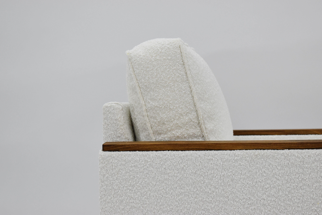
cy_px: 108
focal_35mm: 82
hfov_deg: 24.6
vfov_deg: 16.6
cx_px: 161
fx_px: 738
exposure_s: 1/125
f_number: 5.6
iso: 1250
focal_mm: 55
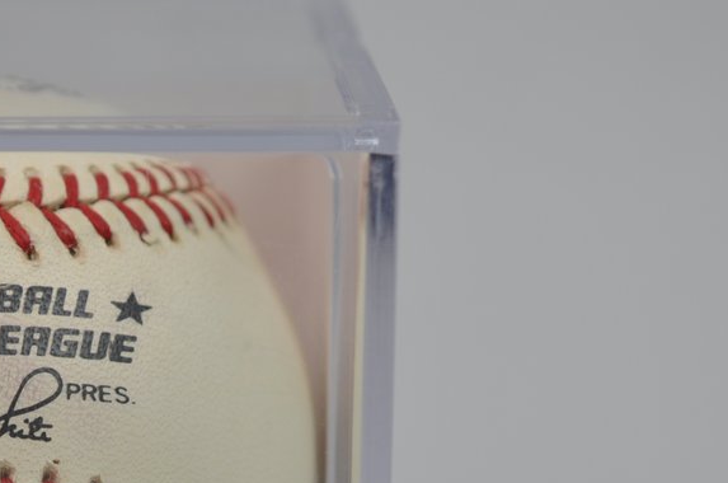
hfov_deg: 11.3
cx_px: -64
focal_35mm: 179
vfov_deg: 7.6
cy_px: 508
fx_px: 3614
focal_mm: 40
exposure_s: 1/60
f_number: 4
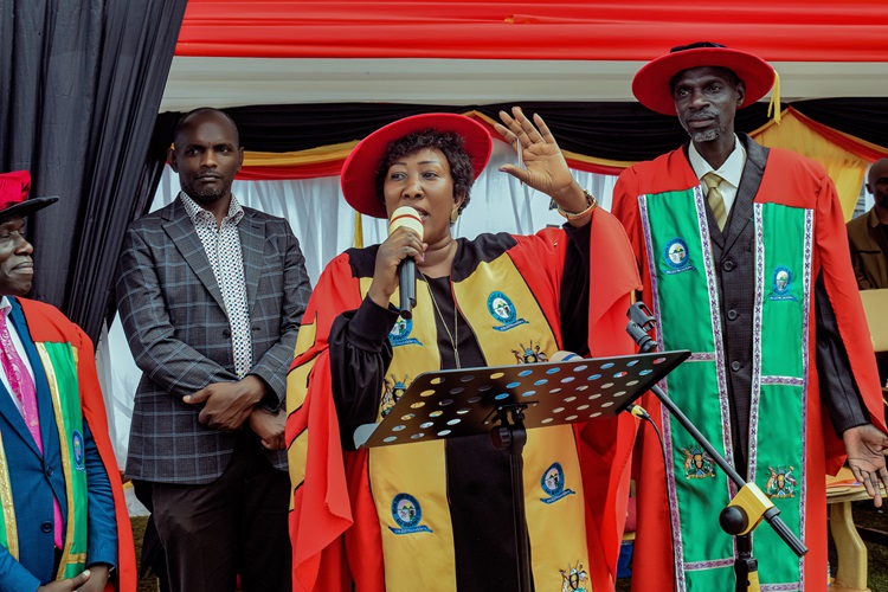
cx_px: 444
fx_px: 1295
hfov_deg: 37.9
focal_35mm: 52
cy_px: 296
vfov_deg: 25.8
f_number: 9
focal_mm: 35
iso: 400
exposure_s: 1/125
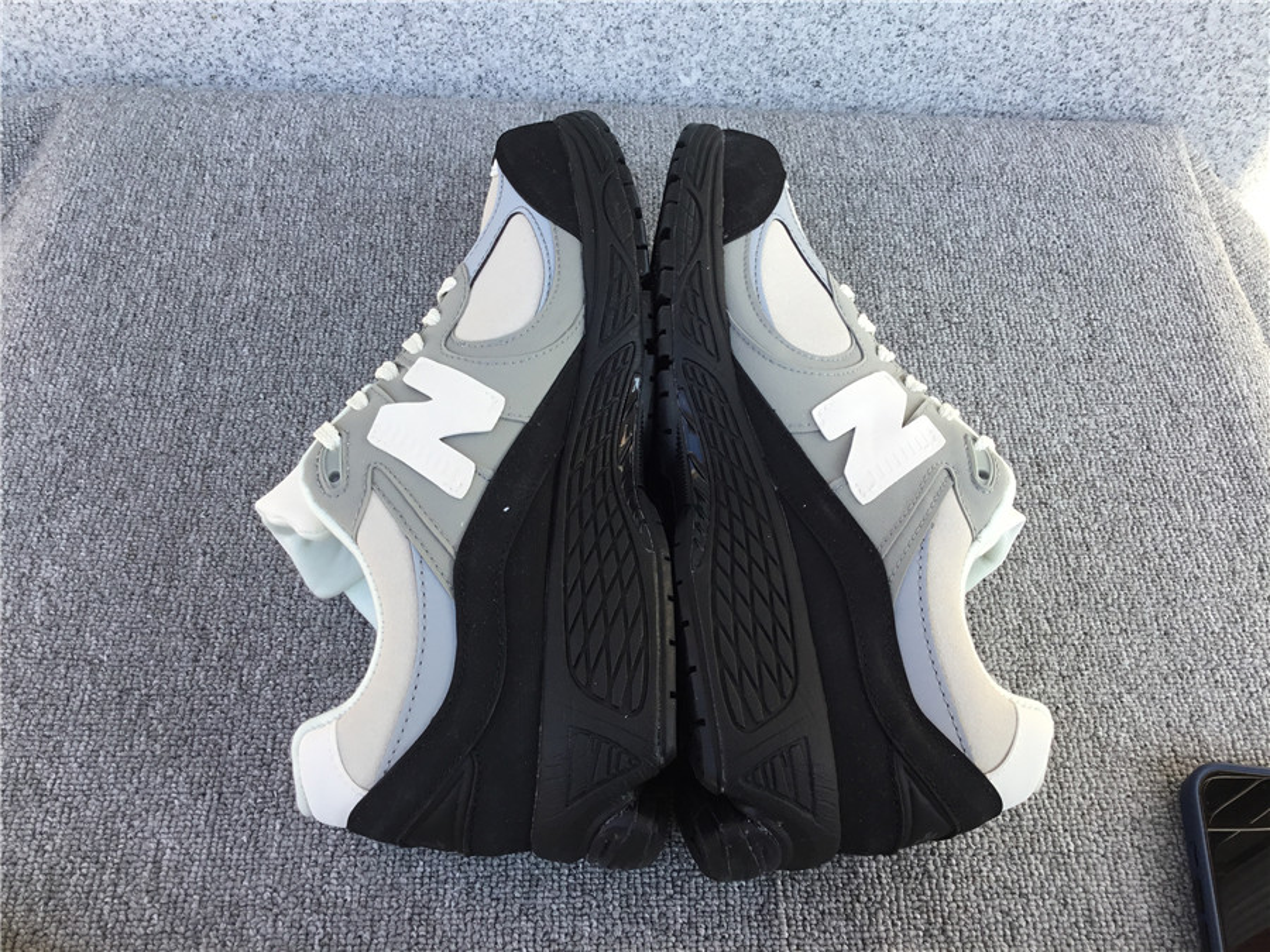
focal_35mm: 31
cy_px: 476
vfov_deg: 45.4
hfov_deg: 58.4
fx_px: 1137
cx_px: 635
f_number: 2.4
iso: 25
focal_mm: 3.3
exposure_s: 1/224
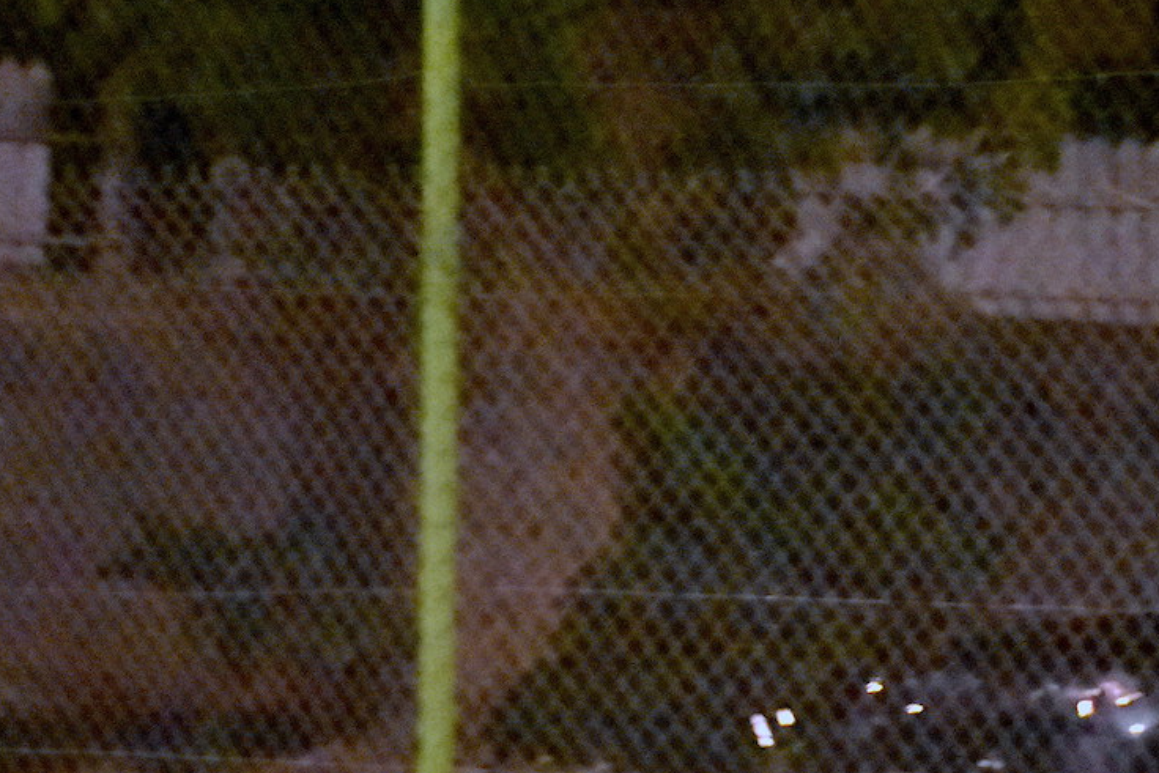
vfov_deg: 5.0
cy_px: 645
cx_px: 1066
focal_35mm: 274
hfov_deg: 7.5
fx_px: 8822
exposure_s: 1/125
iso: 20000
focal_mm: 70
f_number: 5
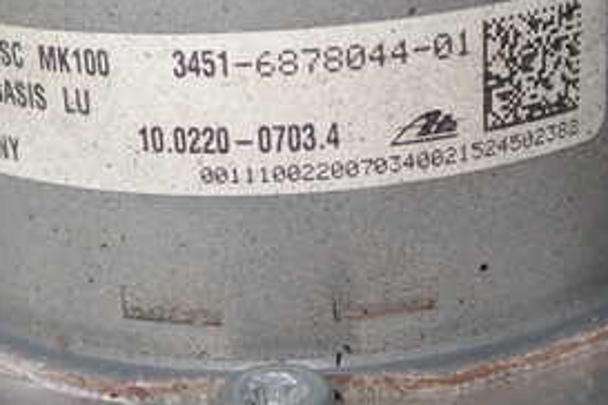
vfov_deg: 15.7
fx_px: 1469
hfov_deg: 23.3
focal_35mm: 87
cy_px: 160
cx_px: 198
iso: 200
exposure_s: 1/50
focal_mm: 6.83
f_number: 2.7
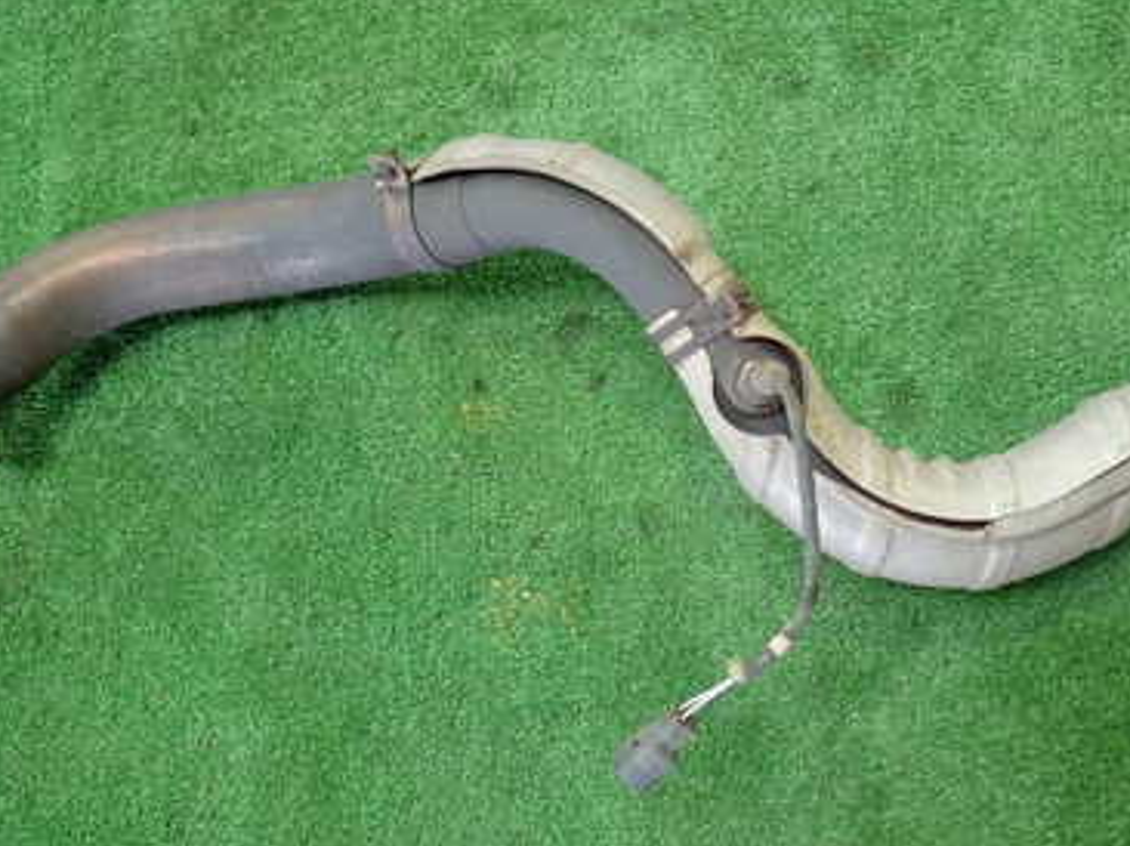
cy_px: 333
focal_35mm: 41
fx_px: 1338
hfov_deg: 45.8
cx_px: 602
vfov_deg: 35.0
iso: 200
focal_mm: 4.5
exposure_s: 1/40
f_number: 2
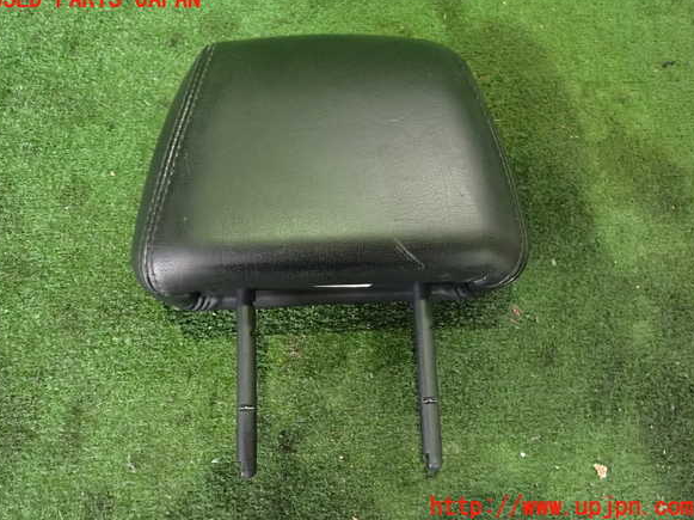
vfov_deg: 45.4
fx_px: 621
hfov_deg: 58.4
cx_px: 342
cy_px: 253
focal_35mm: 31
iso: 1250
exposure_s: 1/60
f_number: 2.3
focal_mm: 5.4
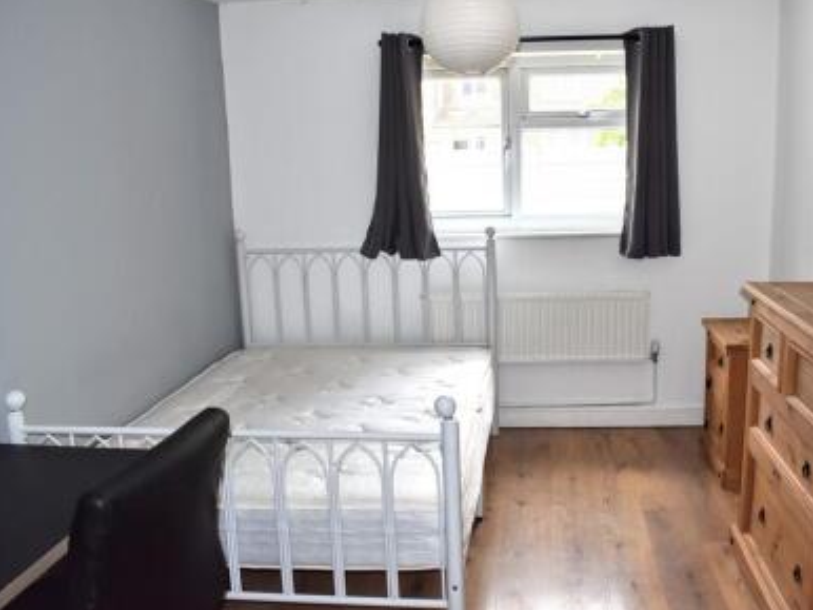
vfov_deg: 44.2
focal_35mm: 32
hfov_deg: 56.5
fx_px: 752
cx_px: 478
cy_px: 289
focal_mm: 18
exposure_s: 1/125
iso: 640
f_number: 5.6
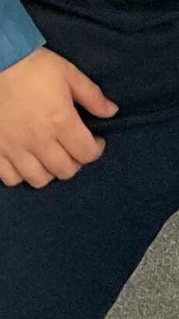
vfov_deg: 10.2
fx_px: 1656
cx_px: 279
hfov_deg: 6.1
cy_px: -304
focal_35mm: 196
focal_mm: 3
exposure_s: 1/60
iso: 80
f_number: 1.8
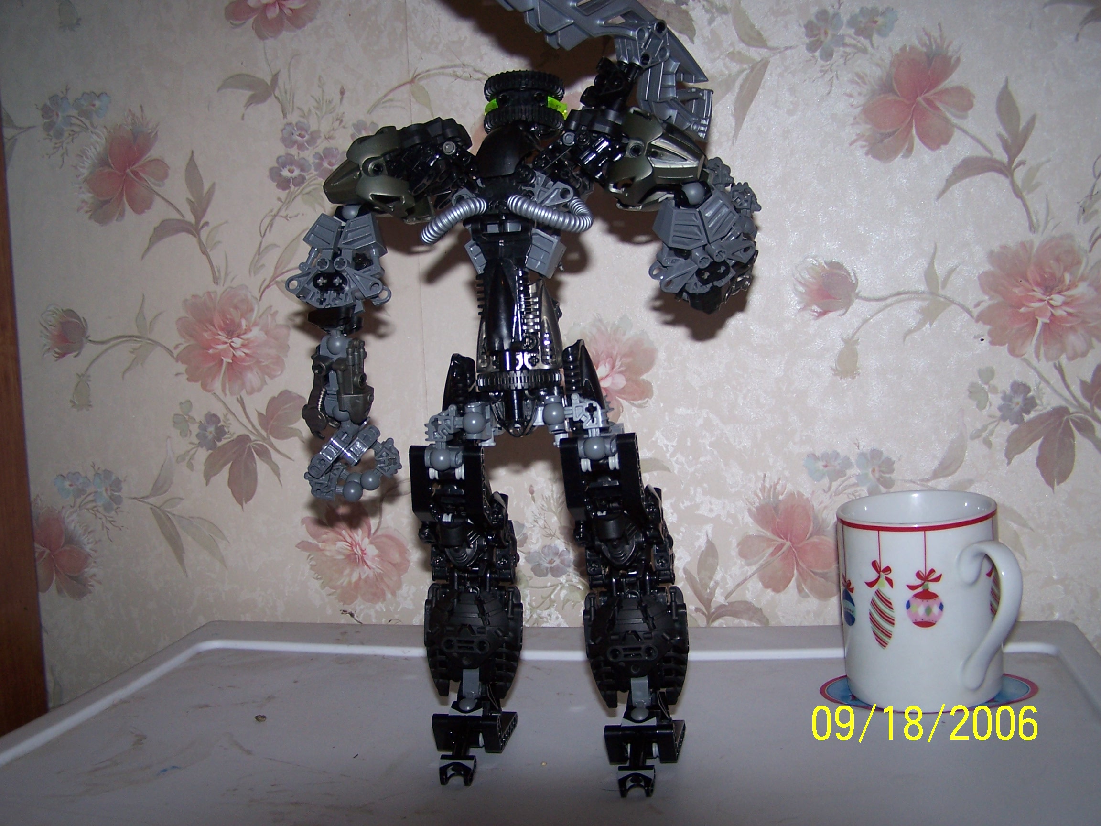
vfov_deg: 37.7
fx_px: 1209
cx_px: 550
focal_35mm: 38
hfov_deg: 49.0
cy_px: 413
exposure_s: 1/60
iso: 80
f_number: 2.8
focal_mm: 6.3
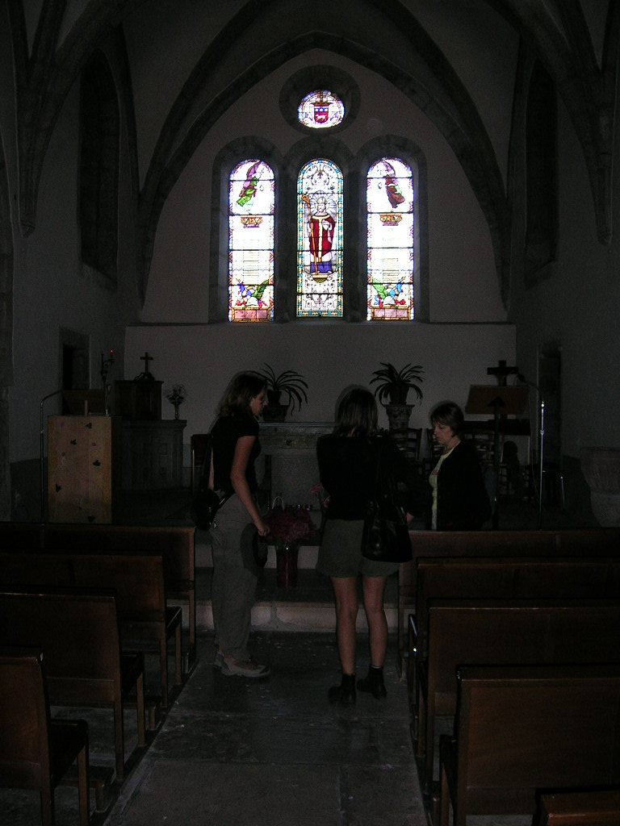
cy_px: 413
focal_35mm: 35
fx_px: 836
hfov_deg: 40.7
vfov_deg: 52.6
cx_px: 310
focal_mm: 5.4
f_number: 2.8
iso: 80
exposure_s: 1/60.1
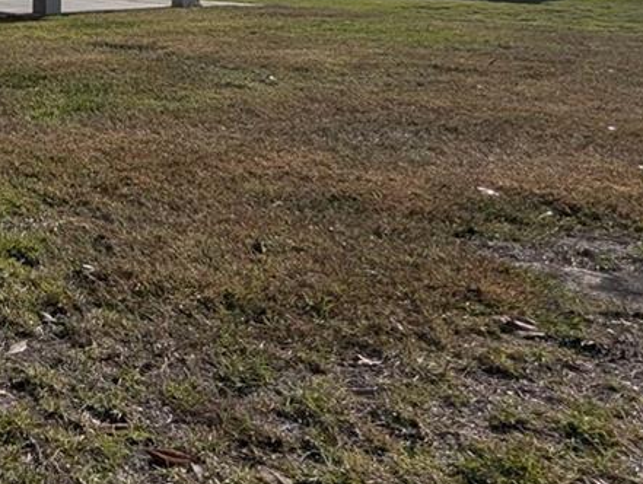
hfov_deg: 31.0
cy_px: -45
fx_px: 874
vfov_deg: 28.2
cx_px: -204
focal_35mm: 47
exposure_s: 1/5319
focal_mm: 1.95
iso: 47
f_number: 2.2
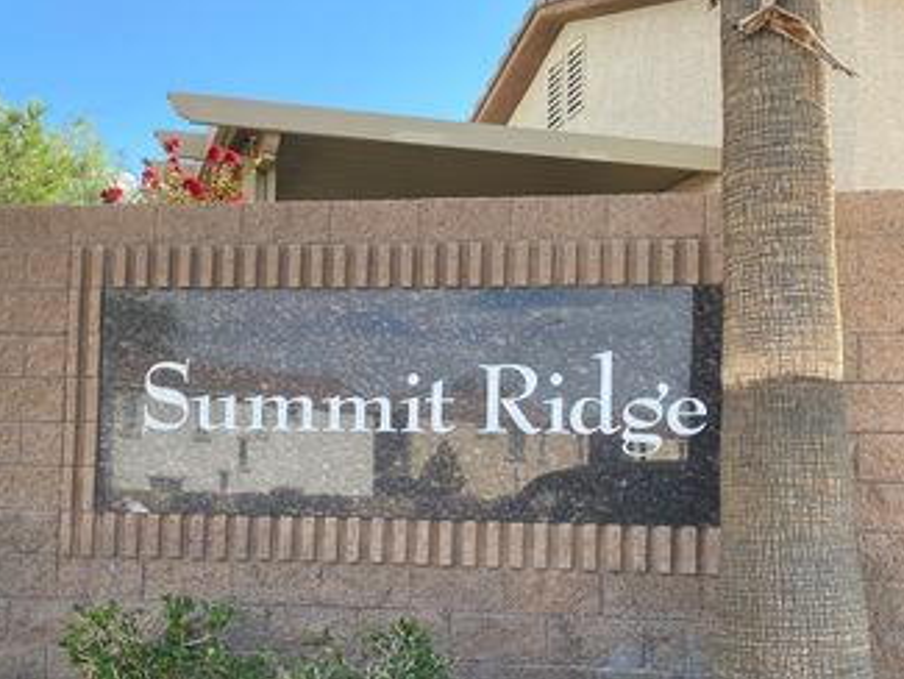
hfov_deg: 46.7
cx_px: 417
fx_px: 1045
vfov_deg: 35.5
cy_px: 466
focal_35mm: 40
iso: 32
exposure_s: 1/534
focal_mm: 4.25
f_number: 1.8
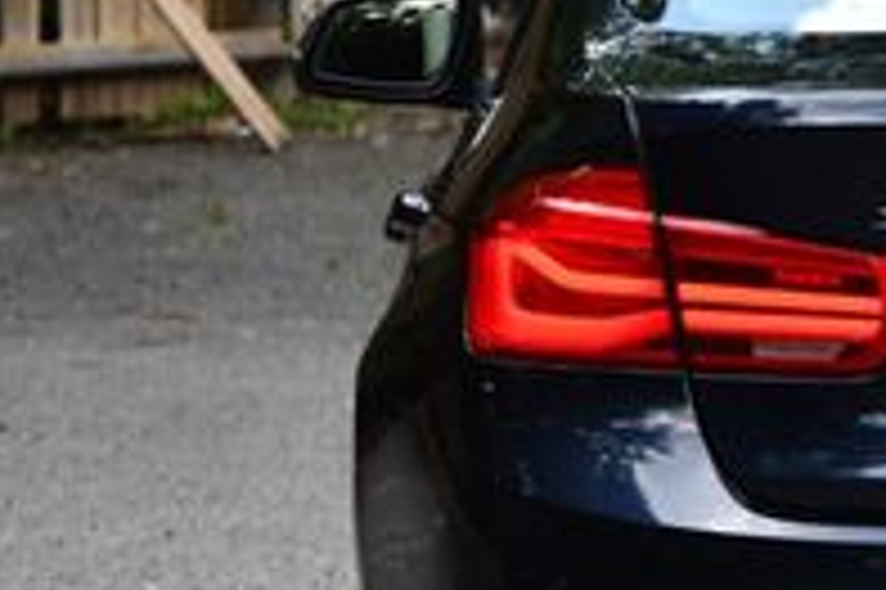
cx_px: 1214
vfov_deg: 2.8
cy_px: 306
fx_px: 12000
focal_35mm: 488
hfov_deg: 4.2
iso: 280
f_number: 5.6
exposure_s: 1/250
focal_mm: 100
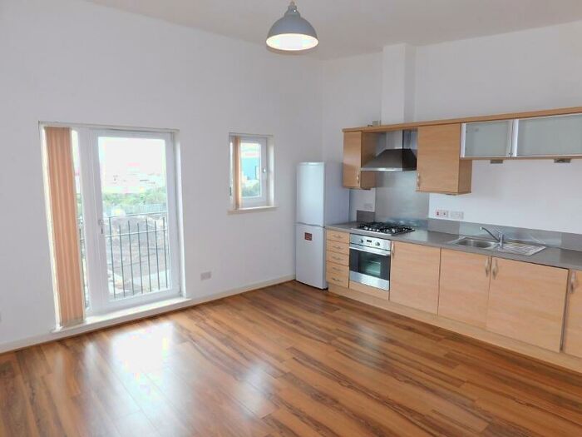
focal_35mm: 23
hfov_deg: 73.9
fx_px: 387
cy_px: 218
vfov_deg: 58.9
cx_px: 291
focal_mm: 4
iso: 140
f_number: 3
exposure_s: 1/30
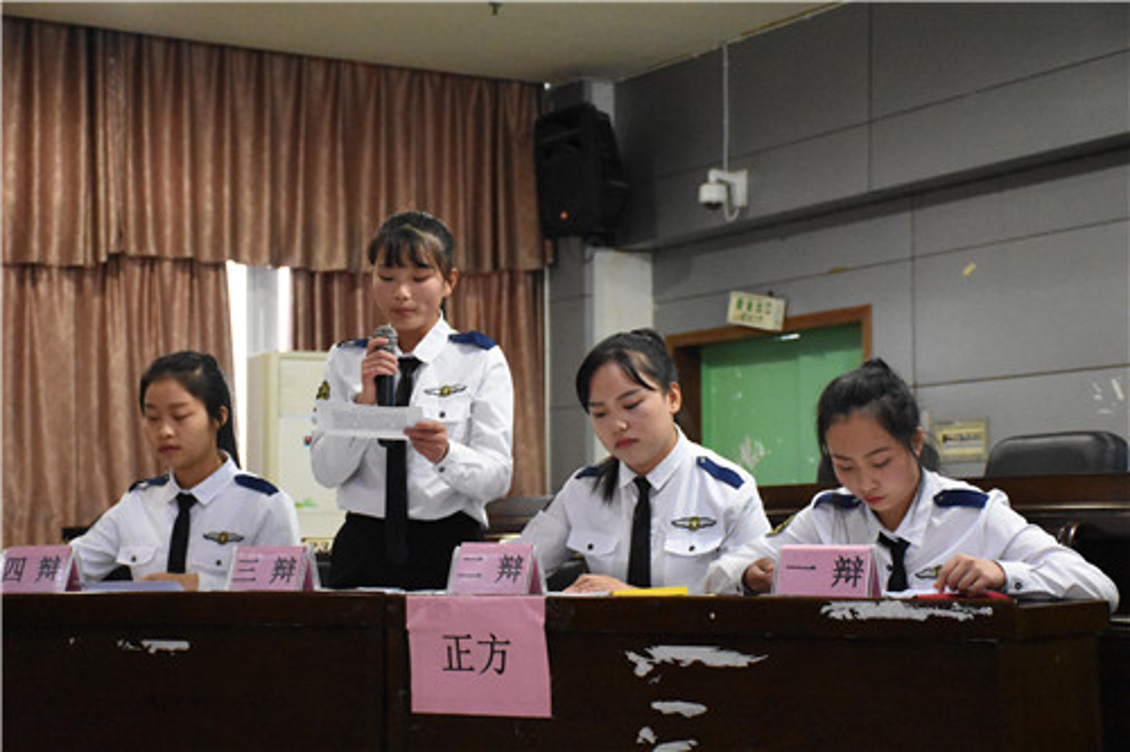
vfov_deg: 18.2
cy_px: 376
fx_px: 2353
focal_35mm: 75
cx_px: 565
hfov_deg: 27.0
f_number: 4.8
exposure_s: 1/80
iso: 10000
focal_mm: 50
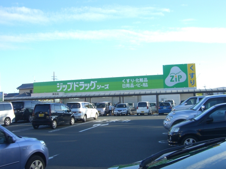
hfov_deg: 49.0
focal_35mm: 38
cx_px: 113
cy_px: 84
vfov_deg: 37.7
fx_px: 248
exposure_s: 1/400
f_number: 4.3
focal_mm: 6.2
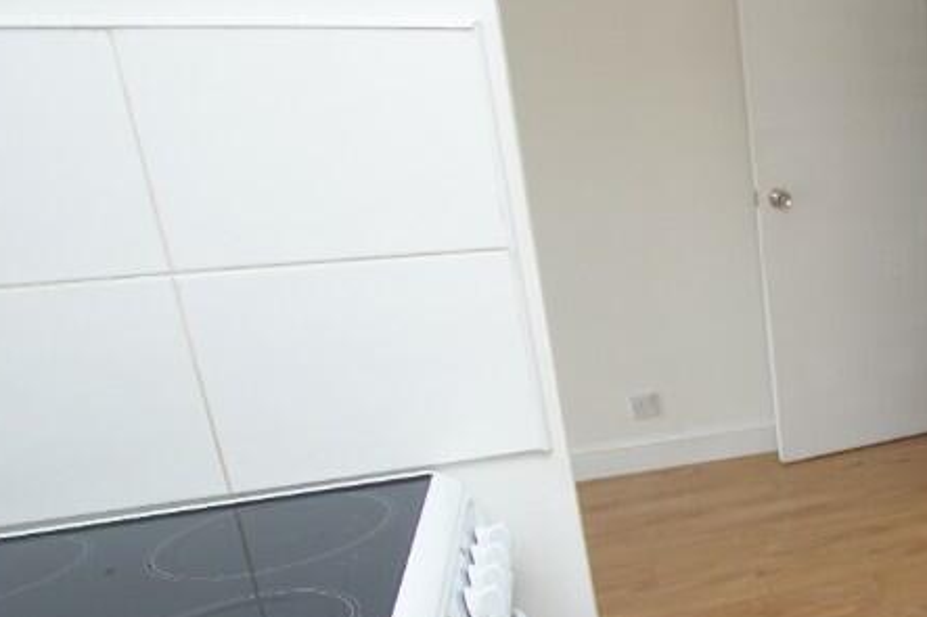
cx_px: 1044
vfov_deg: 34.7
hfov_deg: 40.0
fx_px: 982
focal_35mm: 38
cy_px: 392
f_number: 4
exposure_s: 1/160
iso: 500
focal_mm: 11
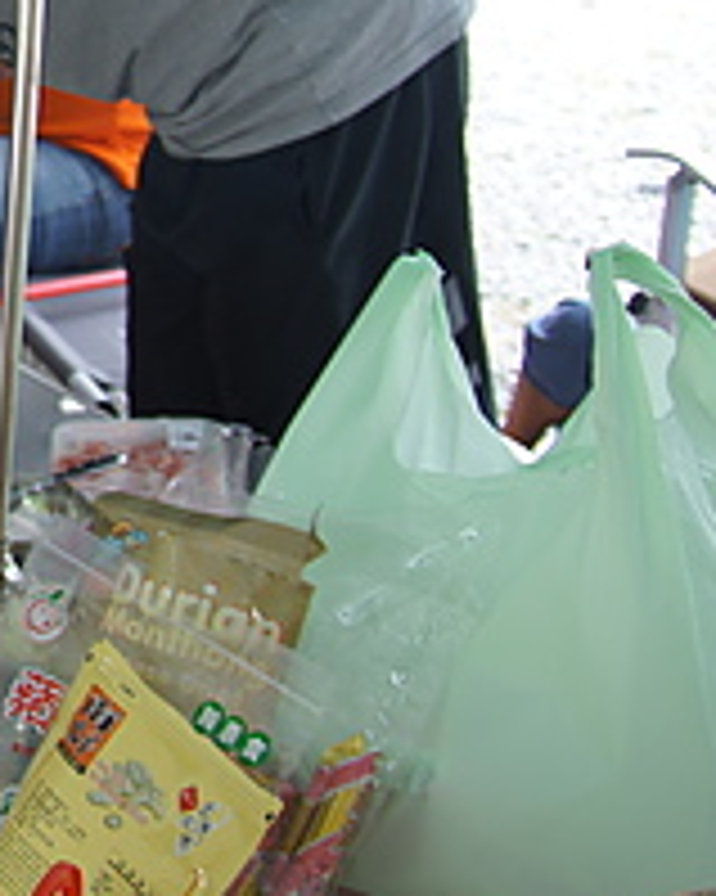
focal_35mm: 85
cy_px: 97
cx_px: -527
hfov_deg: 15.7
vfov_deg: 22.0
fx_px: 2253
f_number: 4.5
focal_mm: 20
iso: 100
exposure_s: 1/40
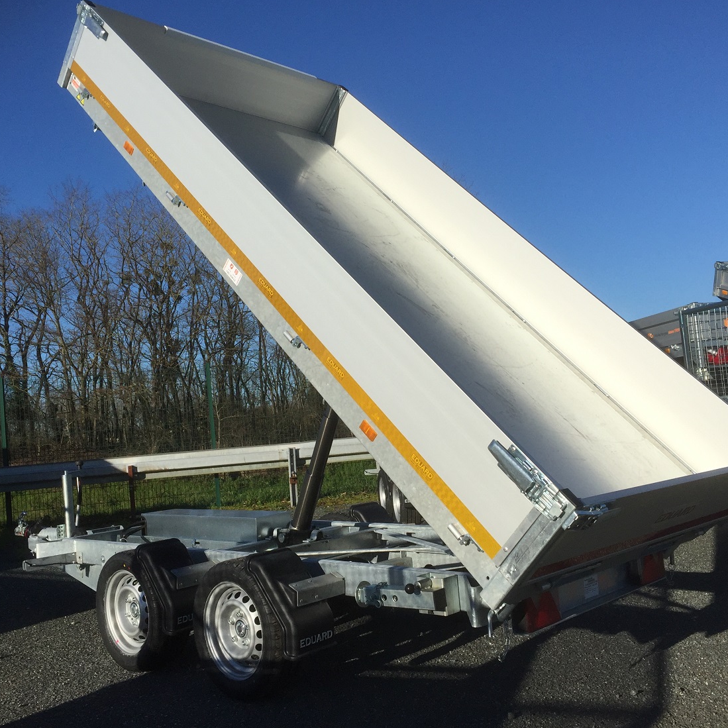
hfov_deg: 47.2
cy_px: 367
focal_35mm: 35
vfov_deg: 47.2
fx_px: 833
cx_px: 349
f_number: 2.2
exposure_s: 1/3968
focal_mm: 4.15
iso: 32
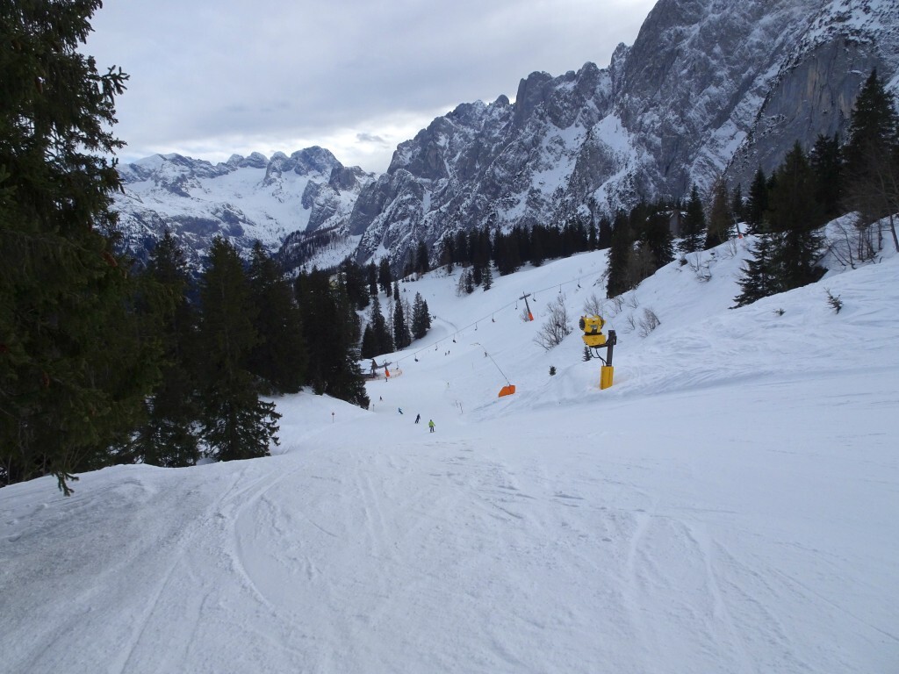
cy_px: 337
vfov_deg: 56.8
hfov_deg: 71.6
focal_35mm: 24
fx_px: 623
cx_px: 450
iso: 80
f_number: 3.5
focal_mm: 4.1
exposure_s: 1/1000
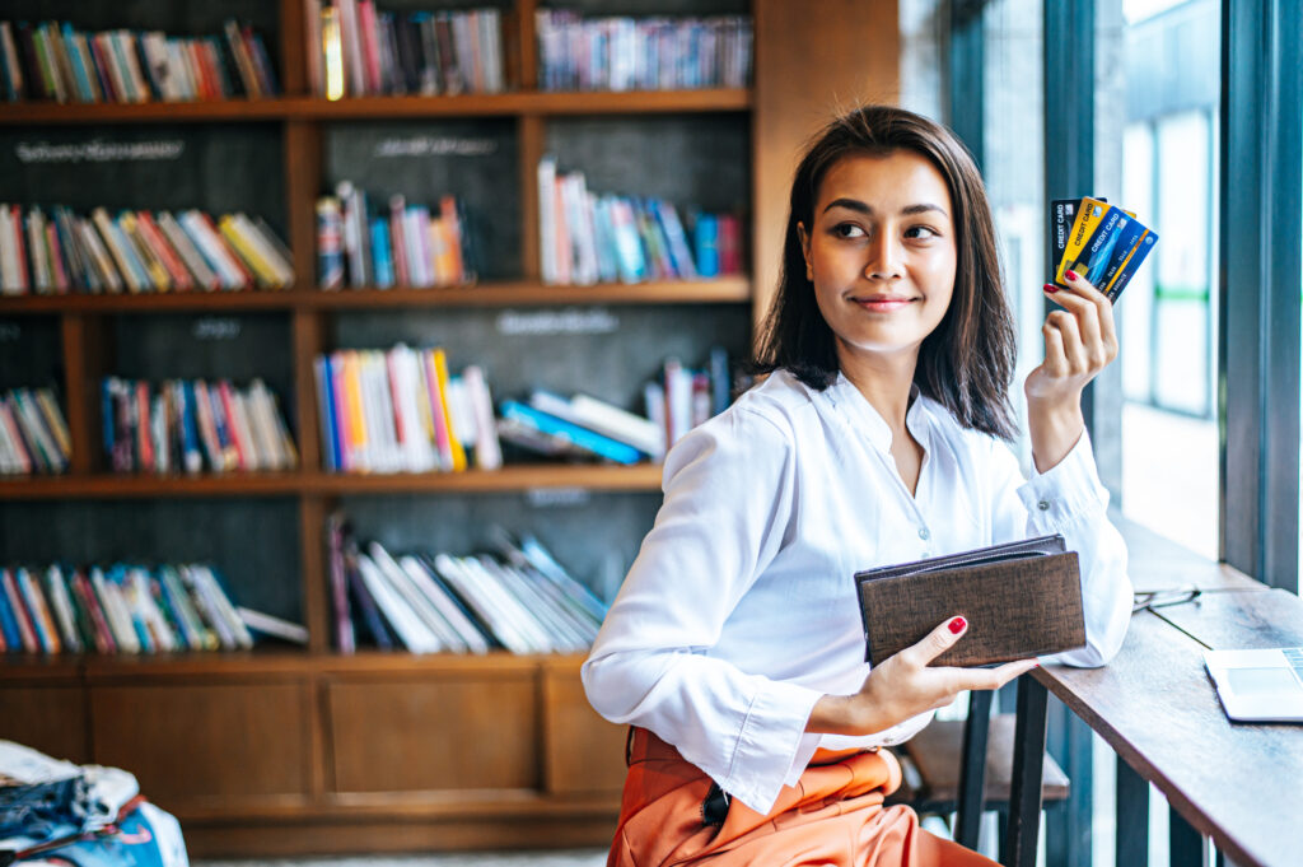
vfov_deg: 26.9
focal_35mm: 50
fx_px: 1808
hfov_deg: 39.6
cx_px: 652
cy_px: 434
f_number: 1.8
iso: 400
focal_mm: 50
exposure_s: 1/500
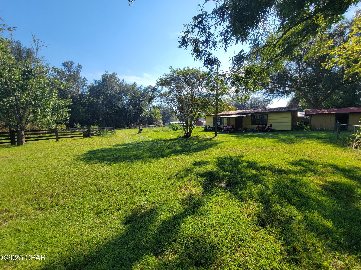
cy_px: 135
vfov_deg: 89.9
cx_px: 180
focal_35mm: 13
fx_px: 136
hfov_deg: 106.2
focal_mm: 2.2
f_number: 2.2
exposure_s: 1/1202
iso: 50
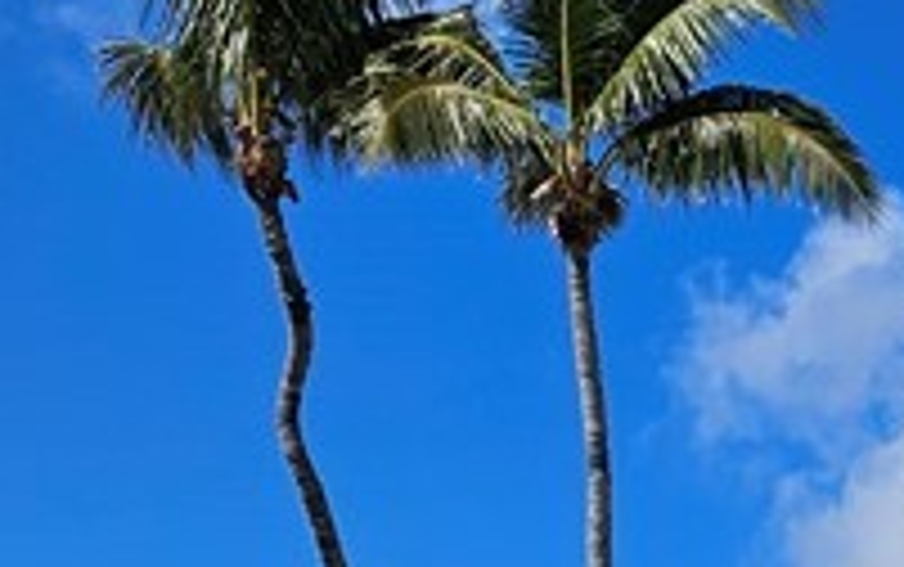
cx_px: 1259
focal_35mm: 124
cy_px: 1215
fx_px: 3058
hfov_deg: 15.8
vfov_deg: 9.7
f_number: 1.8
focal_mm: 5.4
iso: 25
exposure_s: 1/3282
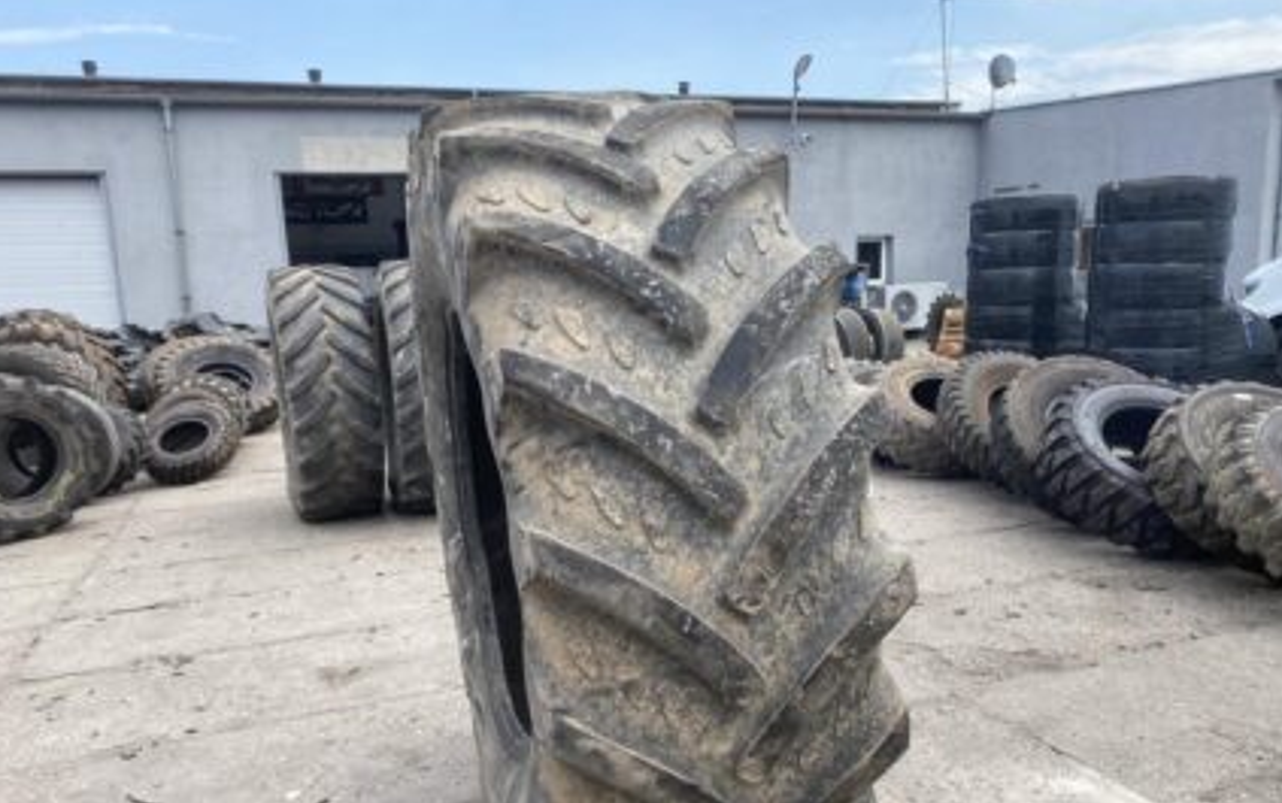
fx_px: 979
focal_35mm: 28
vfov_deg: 44.4
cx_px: 636
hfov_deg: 66.4
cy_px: 474
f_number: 1.8
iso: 32
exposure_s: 1/1330
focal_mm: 4.25
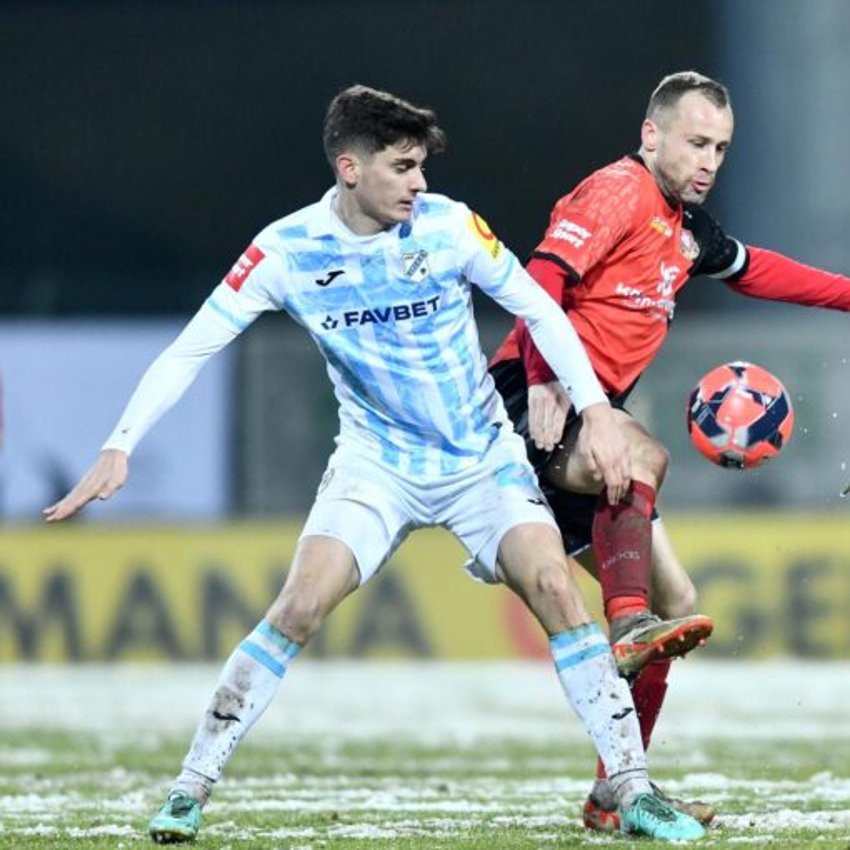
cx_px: 507
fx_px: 14224
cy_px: 425
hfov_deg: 3.4
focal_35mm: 512
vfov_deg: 3.4
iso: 1600
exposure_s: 1/1600
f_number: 2.8
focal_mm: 400
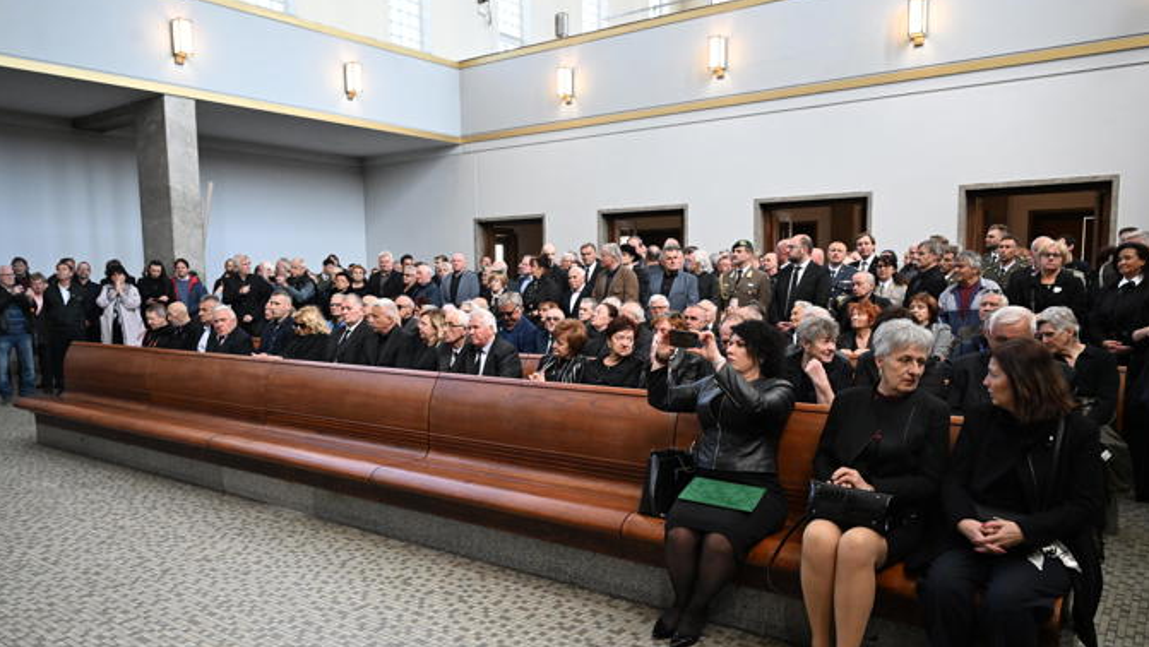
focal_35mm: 28
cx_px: 584
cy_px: 371
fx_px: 853
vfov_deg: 41.4
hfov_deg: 67.9
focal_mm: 26
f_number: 5
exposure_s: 1/400
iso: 4000
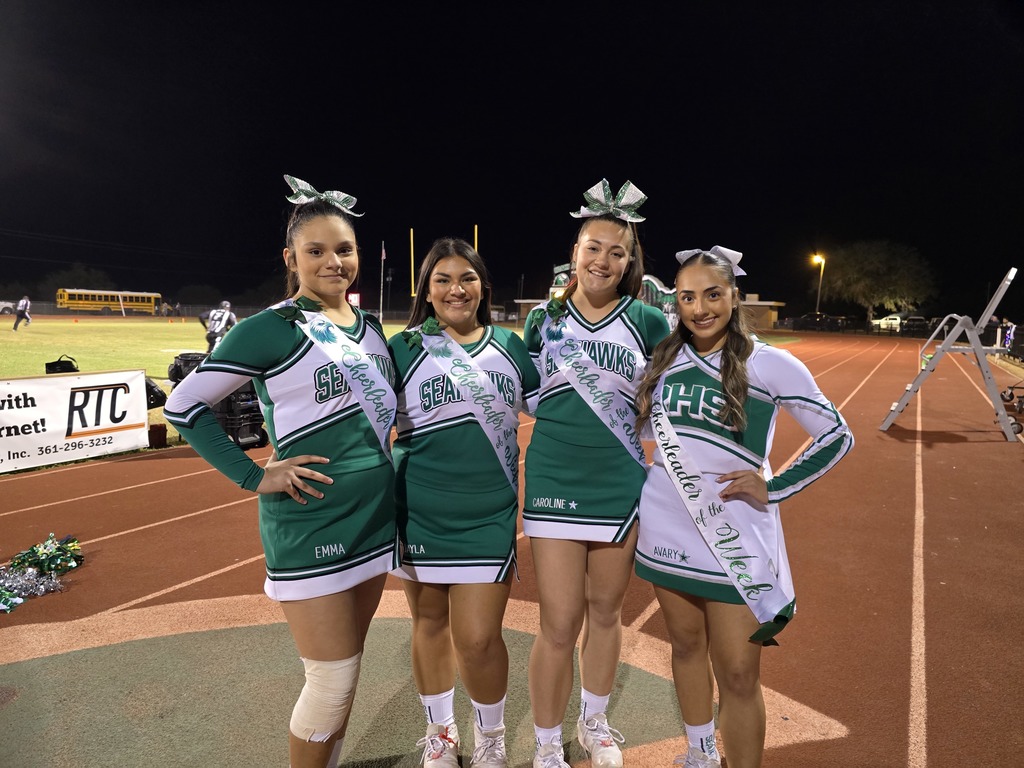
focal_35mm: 23
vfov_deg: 58.9
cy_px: 384
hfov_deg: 73.9
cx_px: 512
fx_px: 680
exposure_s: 1/60
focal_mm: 6.3
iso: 1000
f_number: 1.7
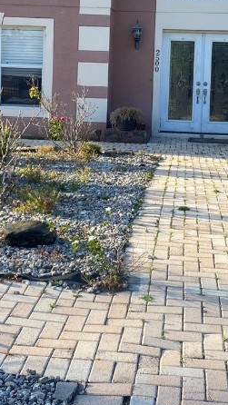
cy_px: 95
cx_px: 143
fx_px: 698
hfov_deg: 18.5
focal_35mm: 65
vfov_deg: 31.7
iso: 32
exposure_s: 1/965
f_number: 1.8
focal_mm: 4.25
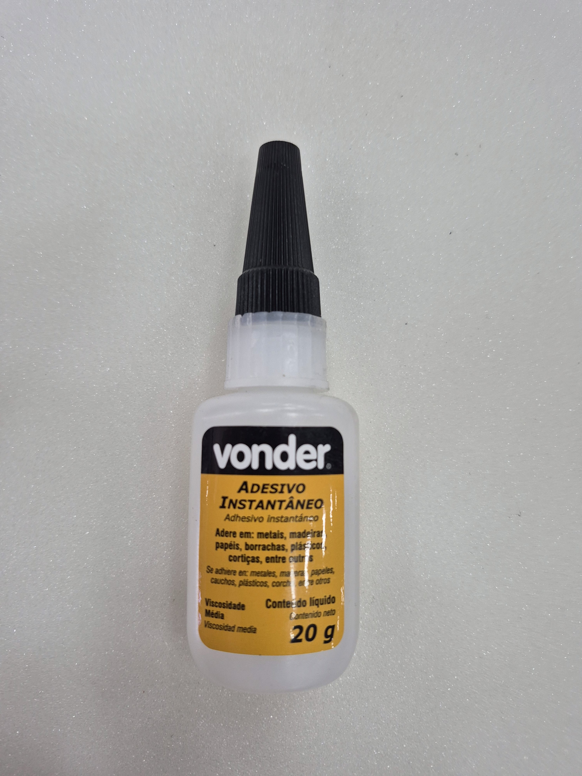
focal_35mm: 23
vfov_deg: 73.9
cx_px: 291
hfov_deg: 58.9
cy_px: 388
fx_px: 516
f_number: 1.8
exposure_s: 1/180
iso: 200
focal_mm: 5.4
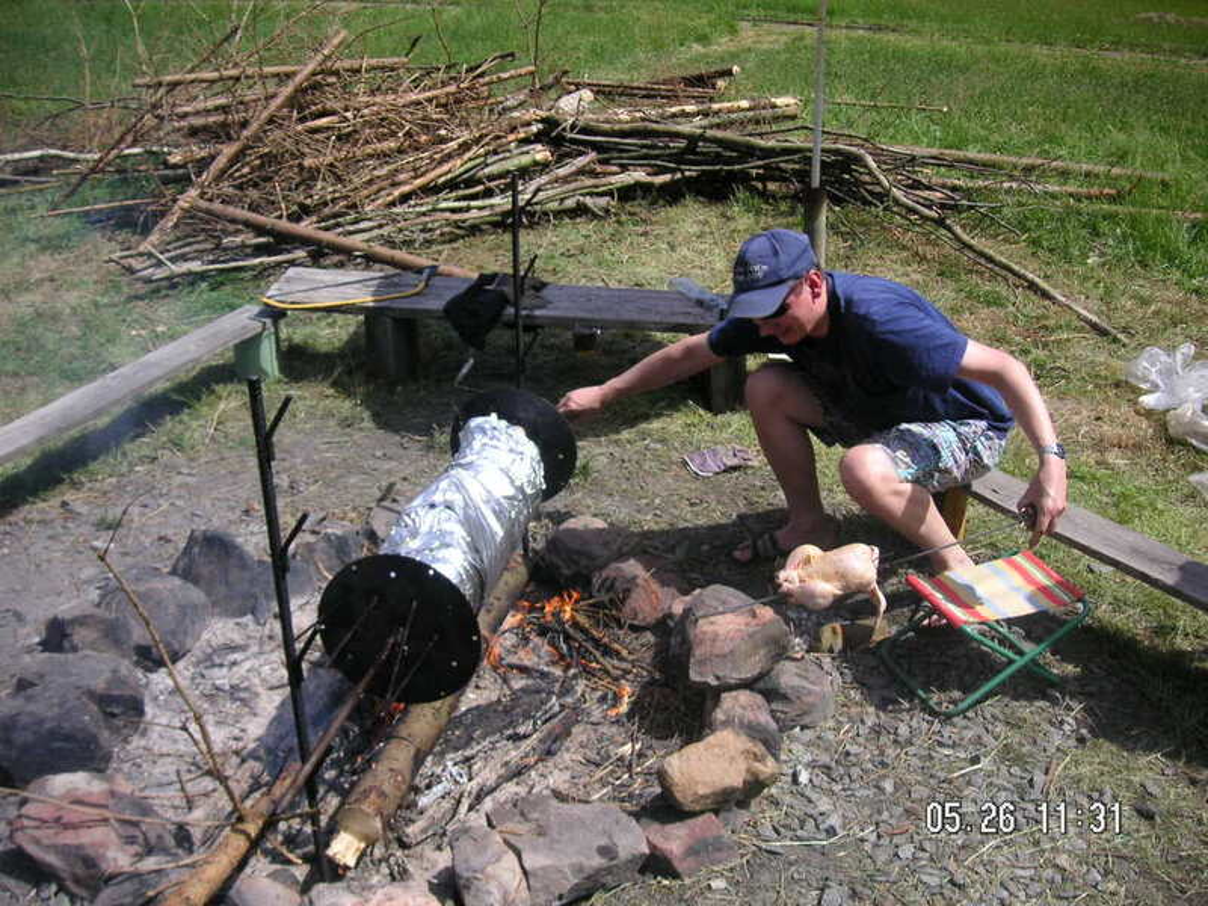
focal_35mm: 37
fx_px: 1291
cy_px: 453
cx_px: 604
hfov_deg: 50.1
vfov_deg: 38.7
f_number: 6.7
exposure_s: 1/180
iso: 50
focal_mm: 6.1
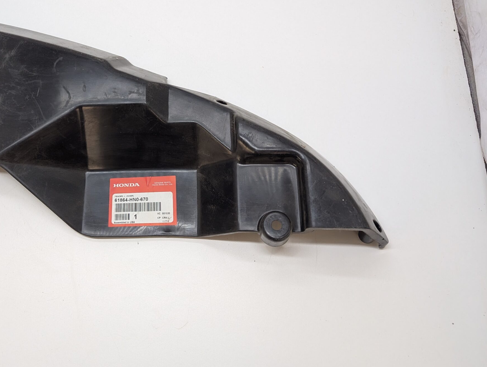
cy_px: 116
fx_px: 493
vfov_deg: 40.2
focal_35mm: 35
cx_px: 148
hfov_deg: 51.2
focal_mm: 6.9
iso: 242
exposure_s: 1/145
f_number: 1.68
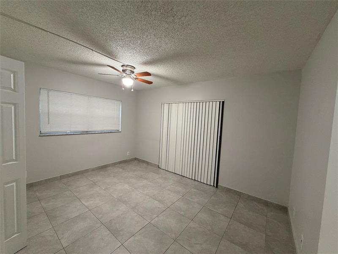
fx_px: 137
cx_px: 169
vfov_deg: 85.7
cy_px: 127
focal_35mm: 14
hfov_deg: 102.1
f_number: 2.2
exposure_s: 1/60
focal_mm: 2.22
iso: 400
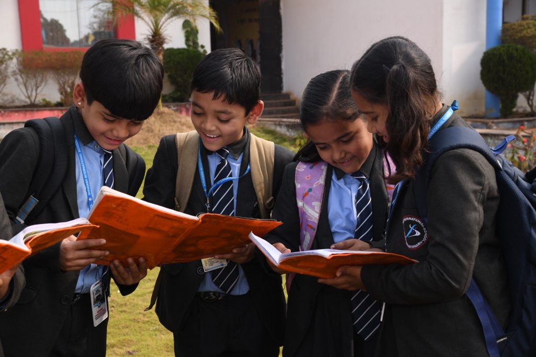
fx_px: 1117
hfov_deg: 27.0
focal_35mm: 75
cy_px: 178
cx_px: 268
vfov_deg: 18.2
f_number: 14
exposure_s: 1/250
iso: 400
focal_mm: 75
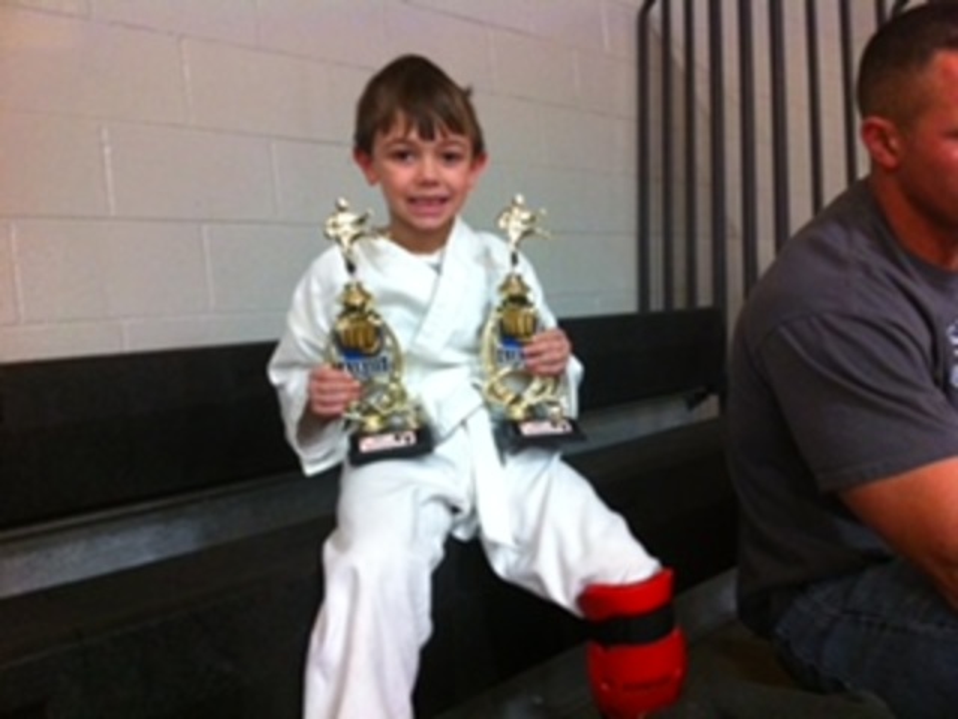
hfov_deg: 52.6
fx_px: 969
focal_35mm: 35
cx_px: 479
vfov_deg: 40.7
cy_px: 360
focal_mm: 3.85
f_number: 2.8
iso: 500
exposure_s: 1/15
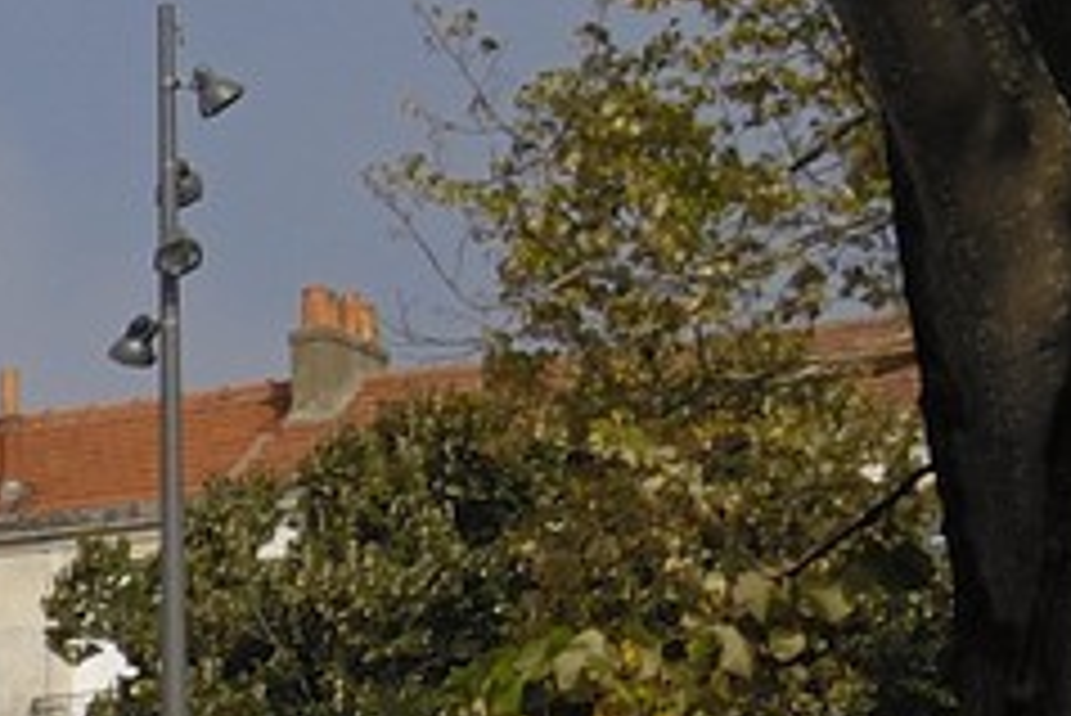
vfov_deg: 7.0
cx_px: -2182
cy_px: 1315
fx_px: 5696
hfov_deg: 8.8
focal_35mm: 191
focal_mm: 19
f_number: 13
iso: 100
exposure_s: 1/160
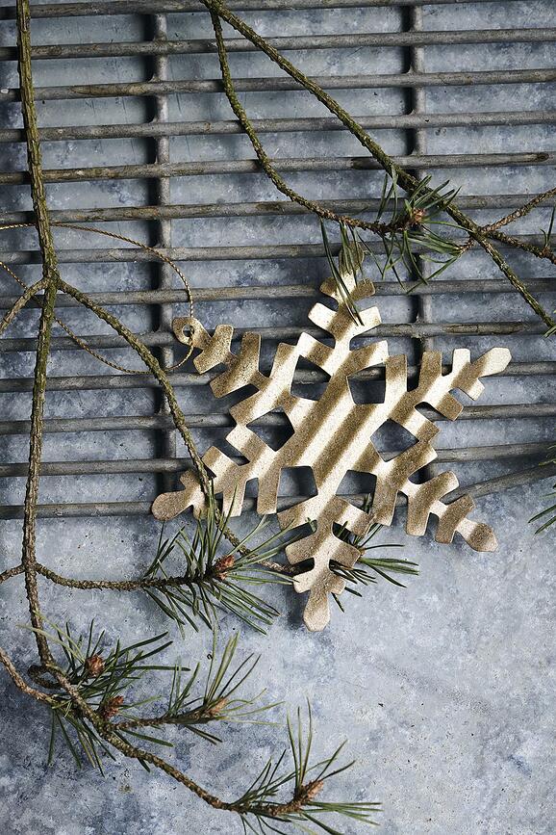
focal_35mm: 100
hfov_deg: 13.7
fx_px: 2316
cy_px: 418
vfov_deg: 20.4
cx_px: 278
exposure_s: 1/40
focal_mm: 100
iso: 400
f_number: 8
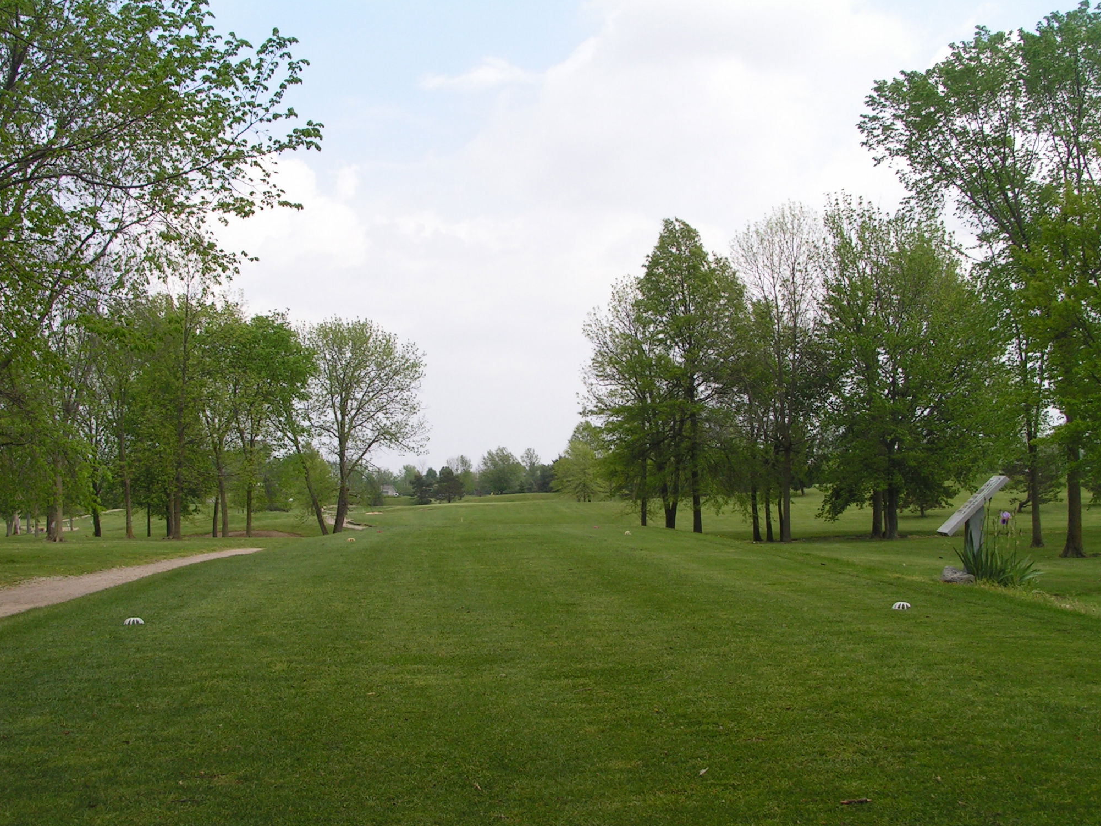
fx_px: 1431
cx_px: 550
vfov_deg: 32.2
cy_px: 415
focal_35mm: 45
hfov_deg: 42.1
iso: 50
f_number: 5.6
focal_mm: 7.4
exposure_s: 1/200
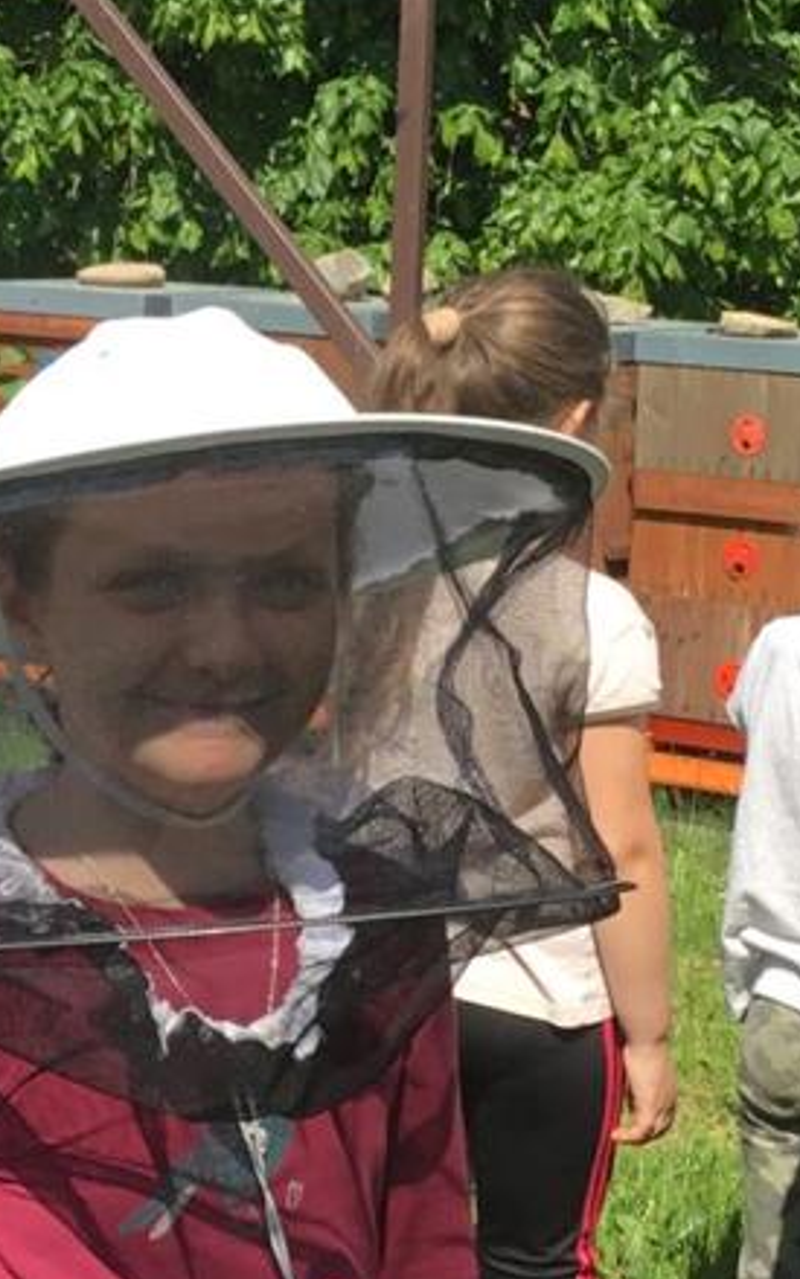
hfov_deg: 13.1
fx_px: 3488
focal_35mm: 100
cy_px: 683
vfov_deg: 20.8
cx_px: 297
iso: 25
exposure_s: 1/895
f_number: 2.4
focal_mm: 3.3
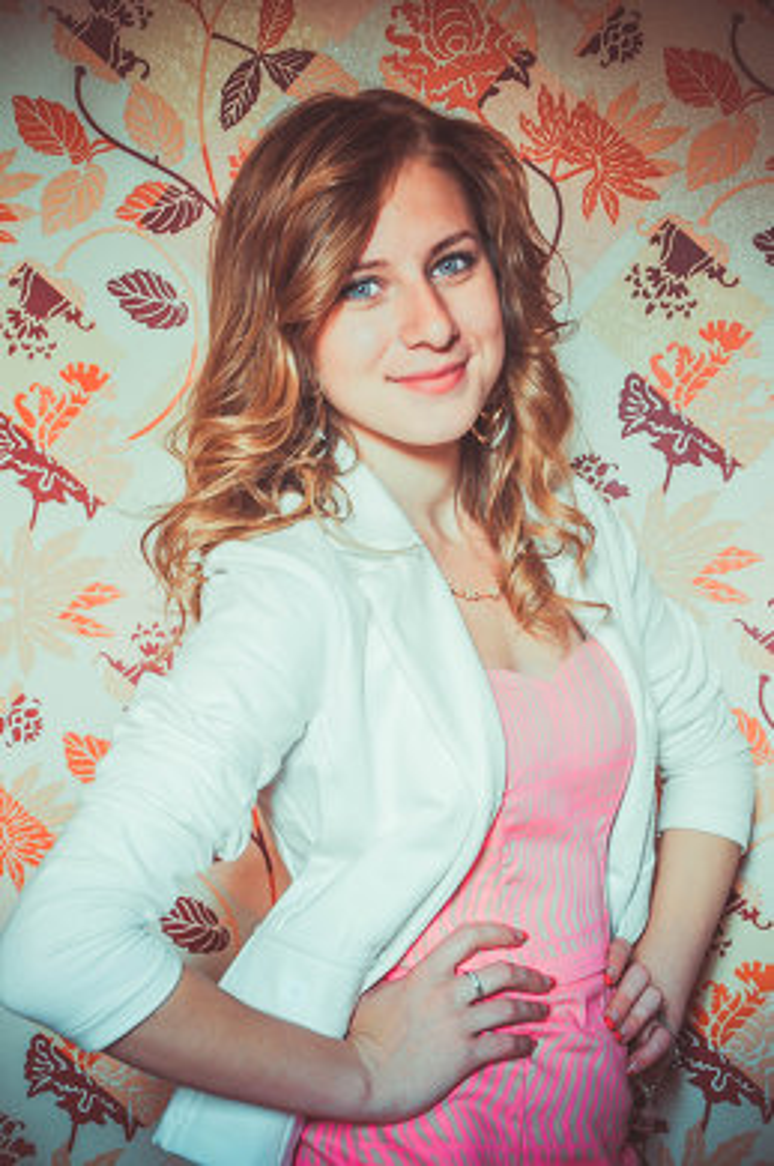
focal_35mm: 75
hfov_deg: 18.1
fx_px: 2425
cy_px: 583
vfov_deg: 27.0
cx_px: 387
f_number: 5
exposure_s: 1/25
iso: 400
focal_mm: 50
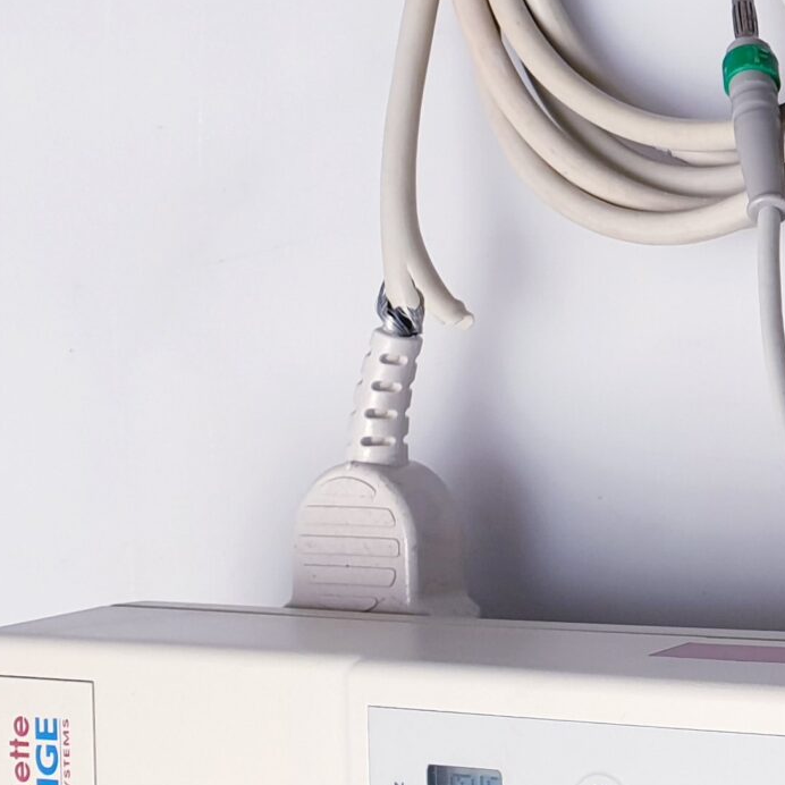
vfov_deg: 20.3
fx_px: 2181
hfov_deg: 17.6
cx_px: 1278
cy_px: 267
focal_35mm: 85
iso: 64
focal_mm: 4.3
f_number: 2.4
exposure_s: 1/50
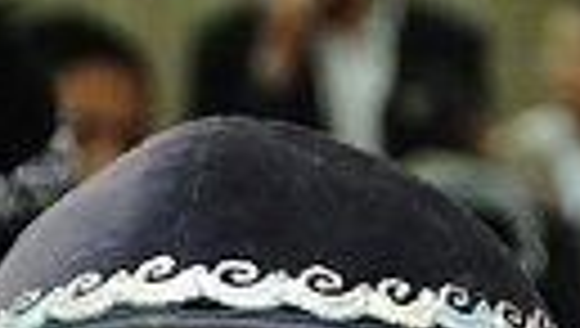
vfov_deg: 2.6
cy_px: 1117
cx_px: 189
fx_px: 7177
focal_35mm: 466
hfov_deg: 4.6
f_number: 4.8
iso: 800
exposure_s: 1/60
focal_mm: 48
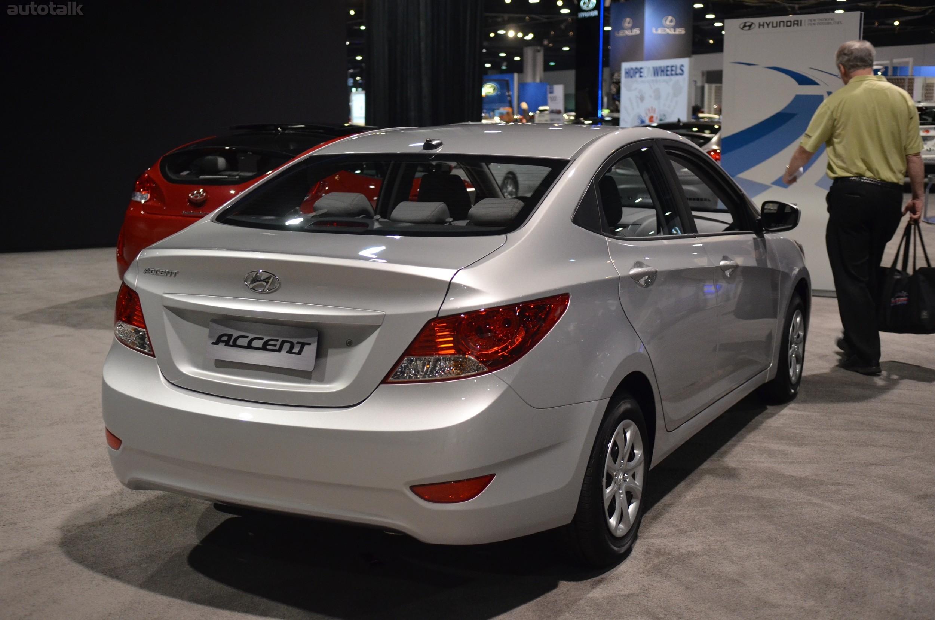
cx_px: 468
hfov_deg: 42.4
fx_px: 1205
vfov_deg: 28.8
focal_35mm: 46
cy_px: 310
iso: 1600
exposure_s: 1/60
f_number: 2.8
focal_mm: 31
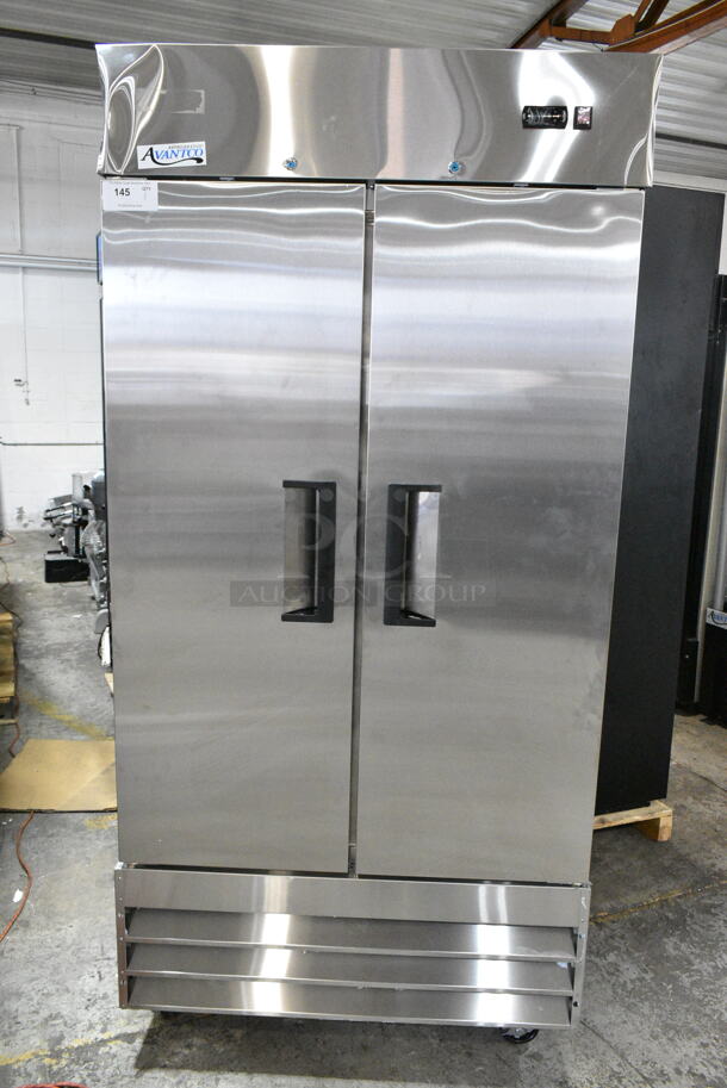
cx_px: 364
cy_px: 544
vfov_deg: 61.9
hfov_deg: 43.7
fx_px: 907
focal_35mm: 30
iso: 6400
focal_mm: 20
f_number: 8
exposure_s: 1/250
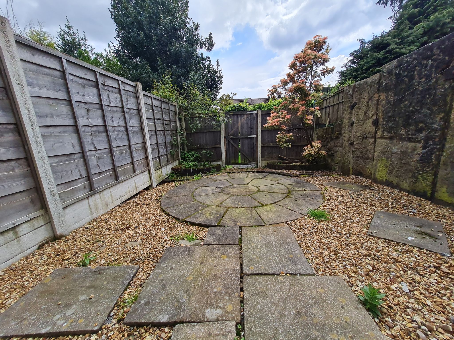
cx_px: 227
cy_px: 170
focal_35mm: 13
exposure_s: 1/920
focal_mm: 1.74
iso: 50
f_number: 2.2
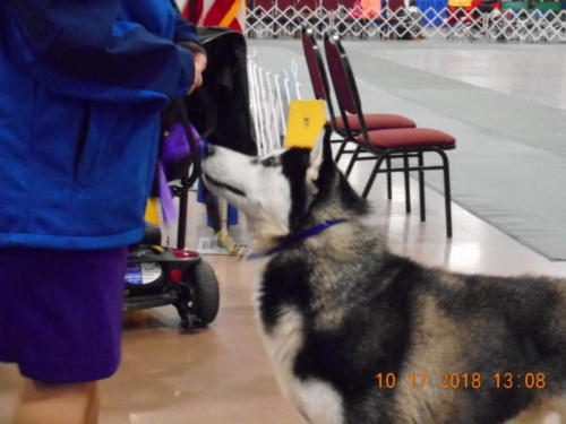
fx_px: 1455
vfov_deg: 16.6
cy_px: 212
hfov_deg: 22.0
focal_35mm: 89
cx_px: 283
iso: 1600
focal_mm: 15.9
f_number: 5.6
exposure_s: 1/15
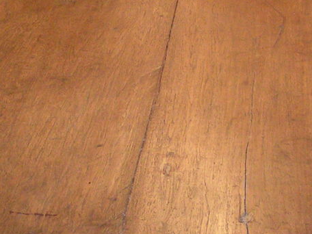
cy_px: 58
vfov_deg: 14.2
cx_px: 175
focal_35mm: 104
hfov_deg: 18.9
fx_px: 937
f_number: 2.8
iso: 200
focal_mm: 5.8
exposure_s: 1/25
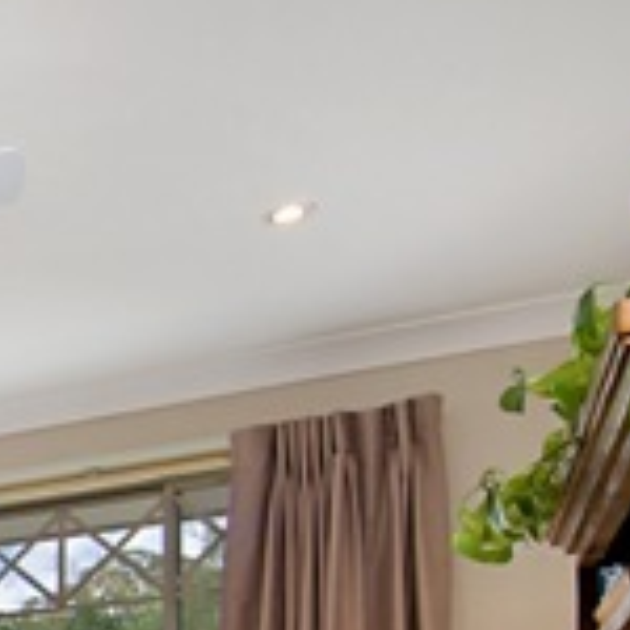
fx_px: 1338
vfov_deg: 23.0
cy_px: 855
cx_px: -580
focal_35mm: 65
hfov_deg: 18.7
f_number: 8
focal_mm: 12
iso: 200
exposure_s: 1/25
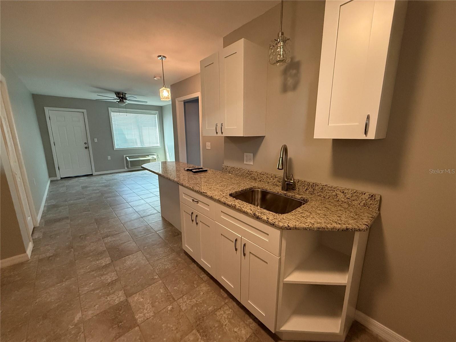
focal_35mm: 14
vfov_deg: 85.7
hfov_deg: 102.1
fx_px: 184
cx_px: 228
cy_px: 171
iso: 640
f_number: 2.2
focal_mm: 2.22
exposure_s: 1/120
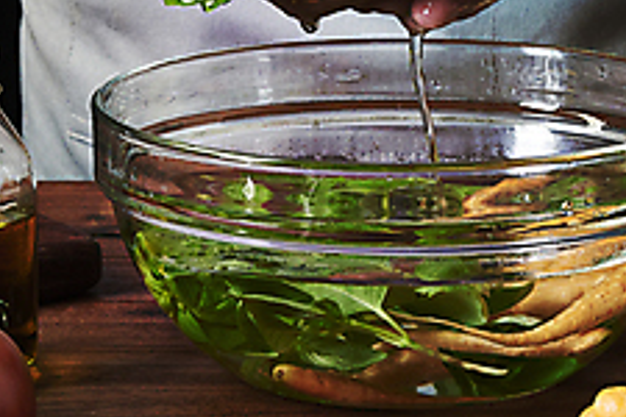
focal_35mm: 280
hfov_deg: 7.4
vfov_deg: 4.9
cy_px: 44
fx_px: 4869
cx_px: 415
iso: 100
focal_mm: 105
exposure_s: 1/125
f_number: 18
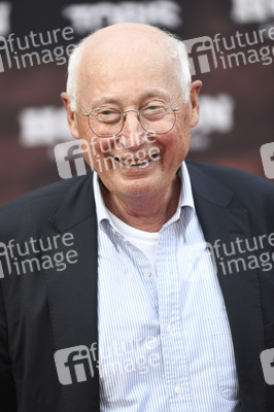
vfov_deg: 10.3
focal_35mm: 200
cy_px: 206
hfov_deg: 6.9
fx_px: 2287
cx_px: 137
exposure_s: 1/1250
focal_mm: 200
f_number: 3.5
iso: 640
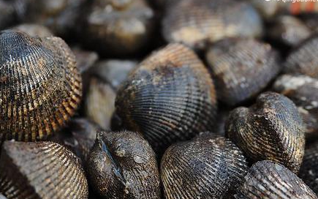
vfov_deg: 18.1
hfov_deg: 28.6
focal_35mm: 72
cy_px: 100
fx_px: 624
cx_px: 159
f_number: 2.8
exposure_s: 1/200
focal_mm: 48
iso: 200
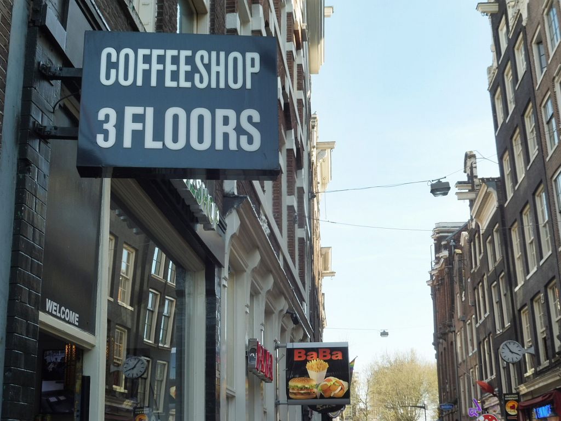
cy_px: 210
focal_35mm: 51
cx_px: 280
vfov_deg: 28.6
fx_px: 827
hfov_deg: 37.5
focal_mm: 9
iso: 100
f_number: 5
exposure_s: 1/125
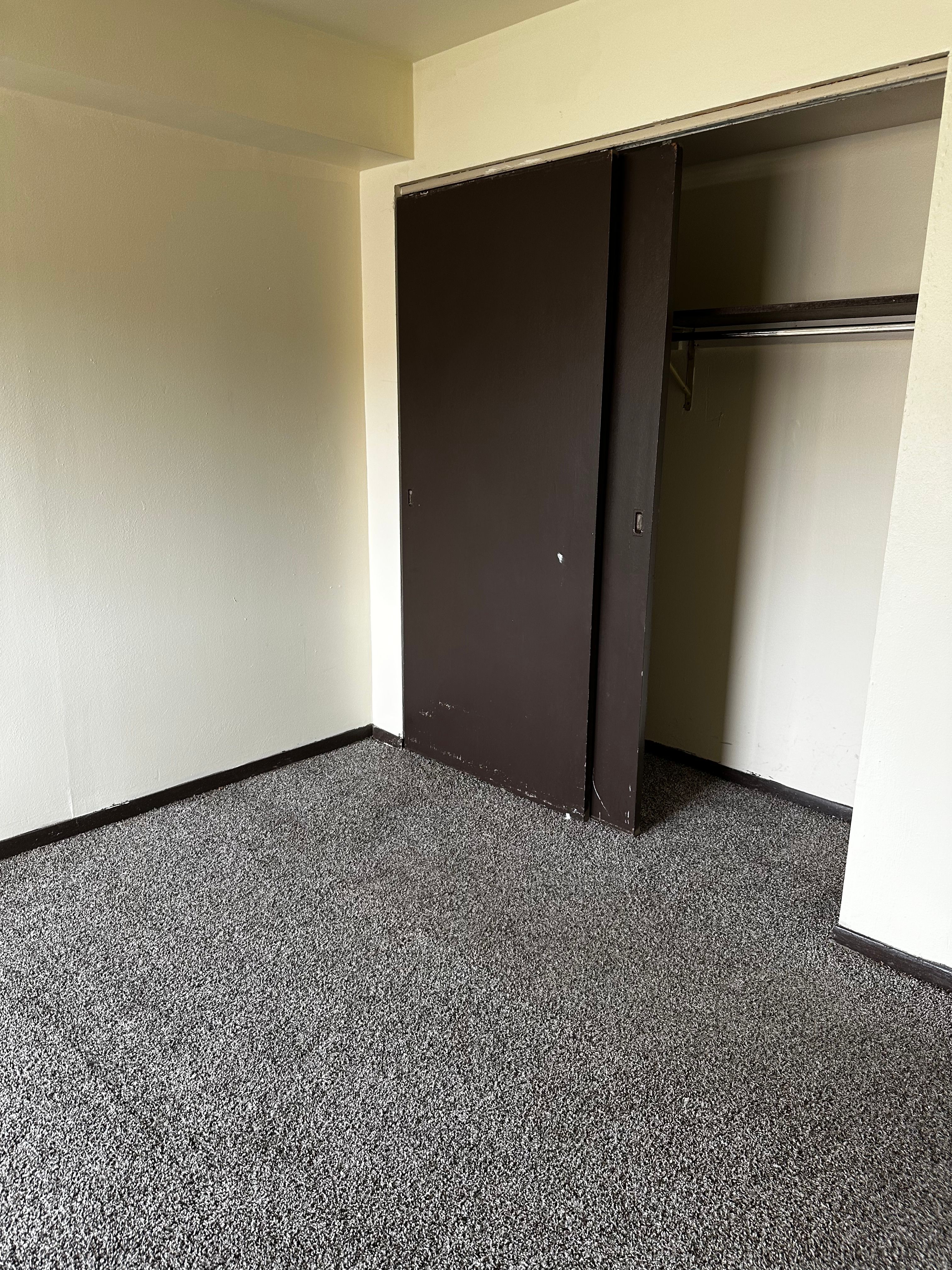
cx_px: 476
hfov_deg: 56.8
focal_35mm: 24
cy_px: 635
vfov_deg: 71.6
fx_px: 880
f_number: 1.78
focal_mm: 6.86
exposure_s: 1/60
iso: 125
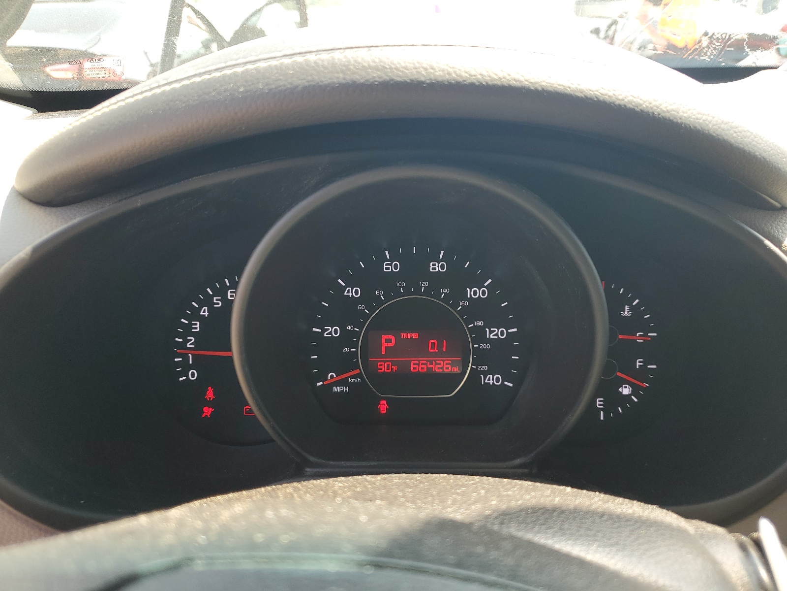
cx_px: 394
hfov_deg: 67.3
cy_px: 296
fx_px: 591
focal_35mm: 26
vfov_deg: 53.1
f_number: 1.5
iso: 50
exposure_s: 1/192
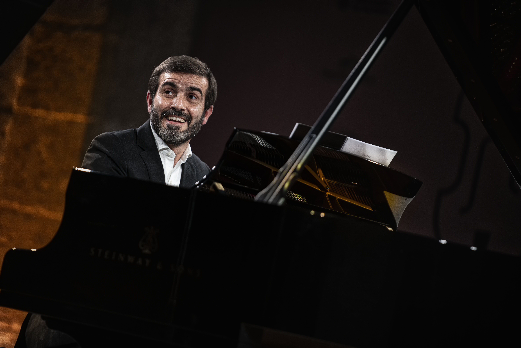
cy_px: 174
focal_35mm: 198
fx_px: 2865
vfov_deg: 6.9
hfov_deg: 10.4
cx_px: 260
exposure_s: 1/160
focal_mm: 198
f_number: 2.8
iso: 1600
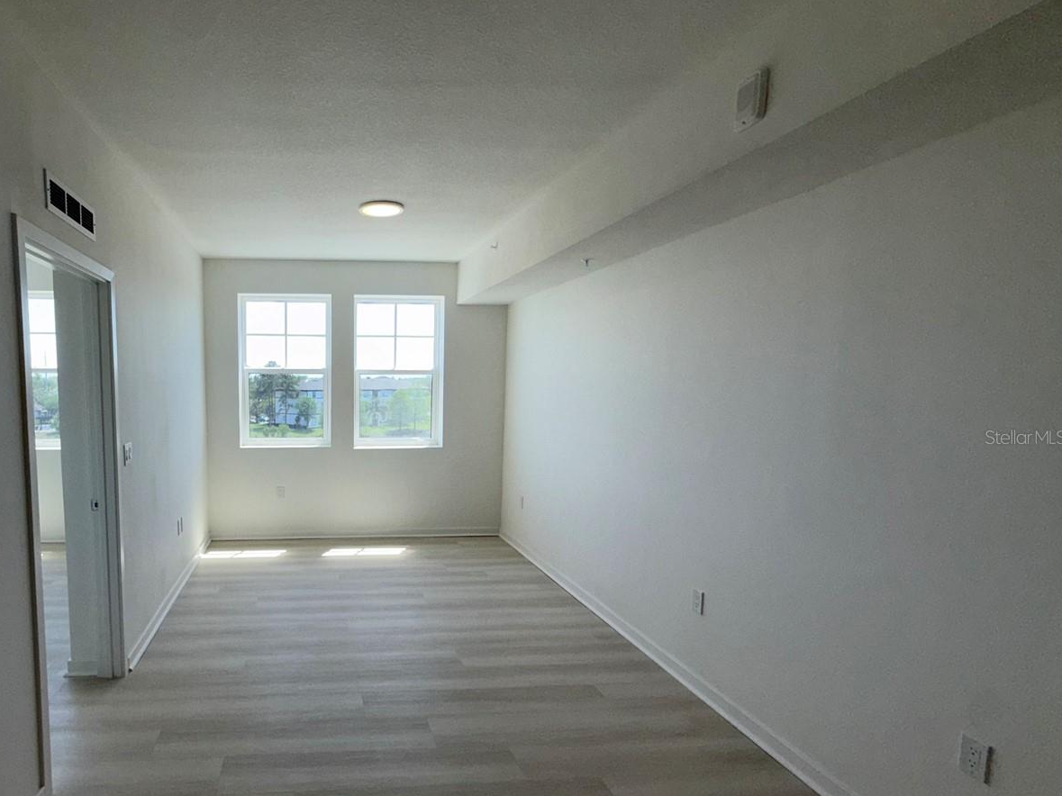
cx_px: 349
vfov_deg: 68.5
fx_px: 583
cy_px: 437
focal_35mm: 19
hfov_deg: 81.7
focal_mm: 2.22
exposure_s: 1/304
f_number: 2.2
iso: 40
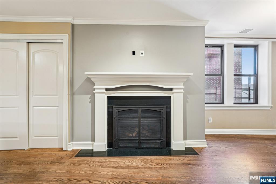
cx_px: 138
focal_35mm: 16
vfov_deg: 73.7
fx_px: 123
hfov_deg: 96.8
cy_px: 92
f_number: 8
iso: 400
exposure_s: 1/8
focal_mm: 16
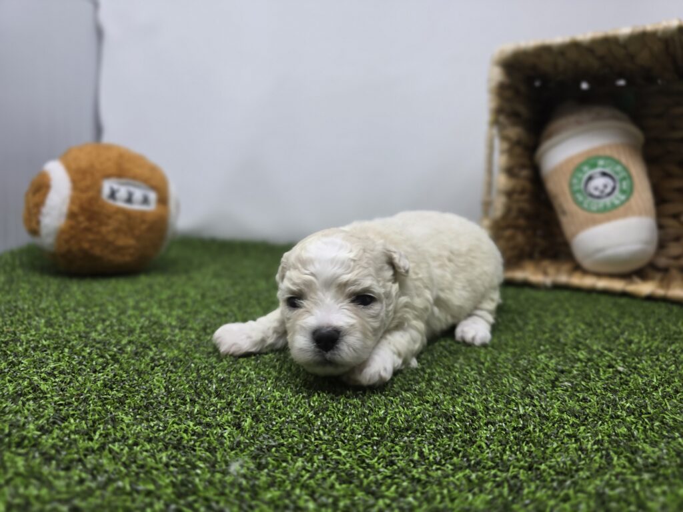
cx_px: 342
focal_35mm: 23
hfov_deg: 73.9
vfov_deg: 58.9
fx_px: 454
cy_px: 256
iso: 50
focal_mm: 6.3
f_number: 1.7
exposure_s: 1/120
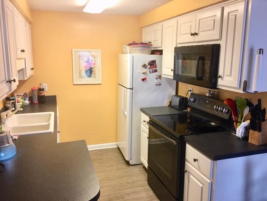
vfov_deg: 48.2
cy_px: 100
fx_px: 224
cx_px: 134
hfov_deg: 61.7
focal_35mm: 29
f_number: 2.2
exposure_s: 1/15
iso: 40
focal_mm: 4.15
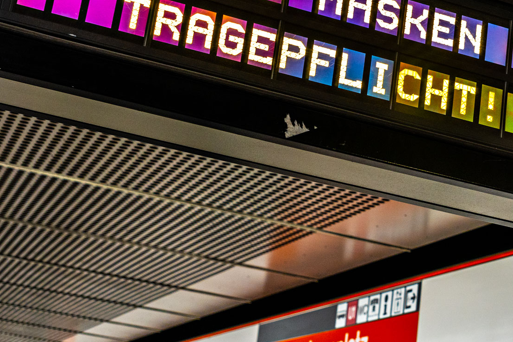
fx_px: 1129
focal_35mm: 79
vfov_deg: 17.1
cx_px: 319
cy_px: 102
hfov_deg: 25.5
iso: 400
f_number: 2.8
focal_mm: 27.1
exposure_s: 1/30
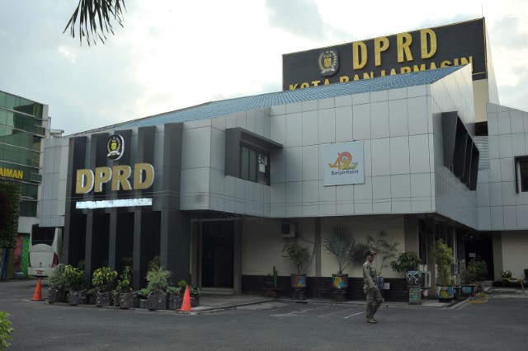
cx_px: 264
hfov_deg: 54.5
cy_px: 176
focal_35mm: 35
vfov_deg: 37.8
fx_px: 513
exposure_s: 1/200
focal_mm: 35
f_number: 5.6
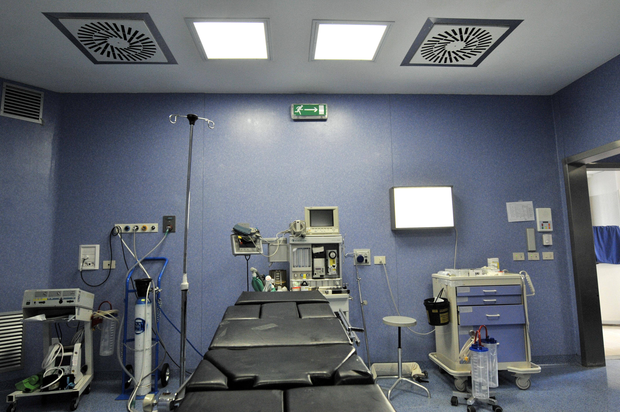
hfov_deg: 81.3
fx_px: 361
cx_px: 310
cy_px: 206
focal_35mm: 21
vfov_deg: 59.4
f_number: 4.5
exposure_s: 1/100
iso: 800
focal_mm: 14
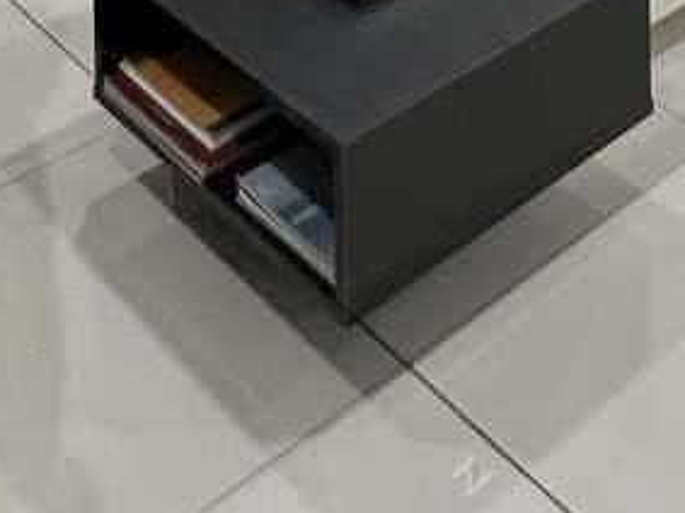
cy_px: -834
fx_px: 1365
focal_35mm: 69
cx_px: 390
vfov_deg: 13.2
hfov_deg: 28.1
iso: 250
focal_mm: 1.57
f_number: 1.8
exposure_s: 1/100
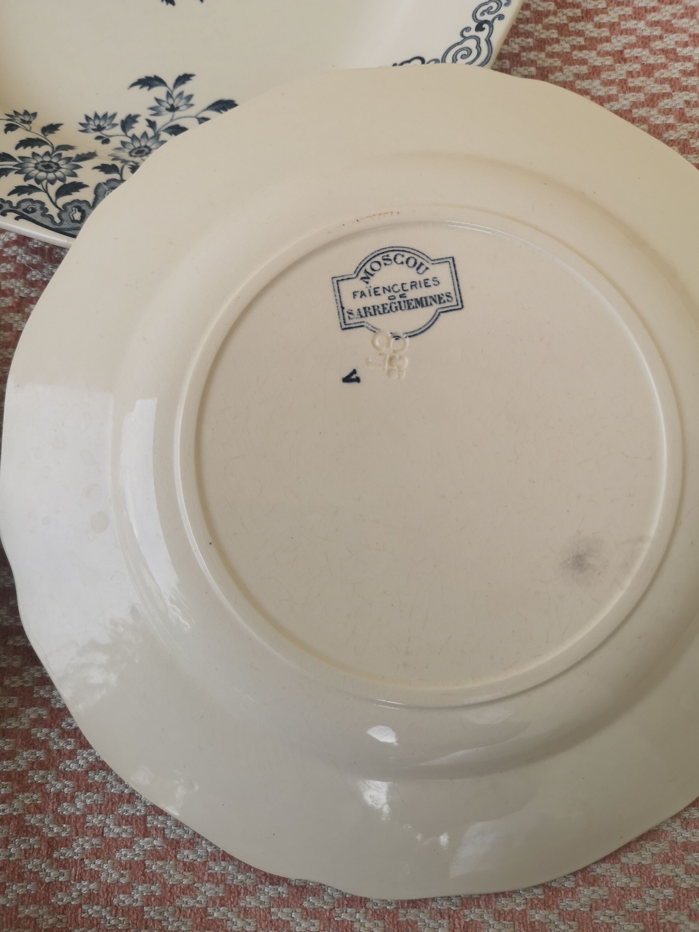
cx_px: 353
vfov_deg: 63.4
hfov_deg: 49.7
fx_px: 754
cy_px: 460
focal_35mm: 28
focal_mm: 5.58
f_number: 1.8
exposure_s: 1/173
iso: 50
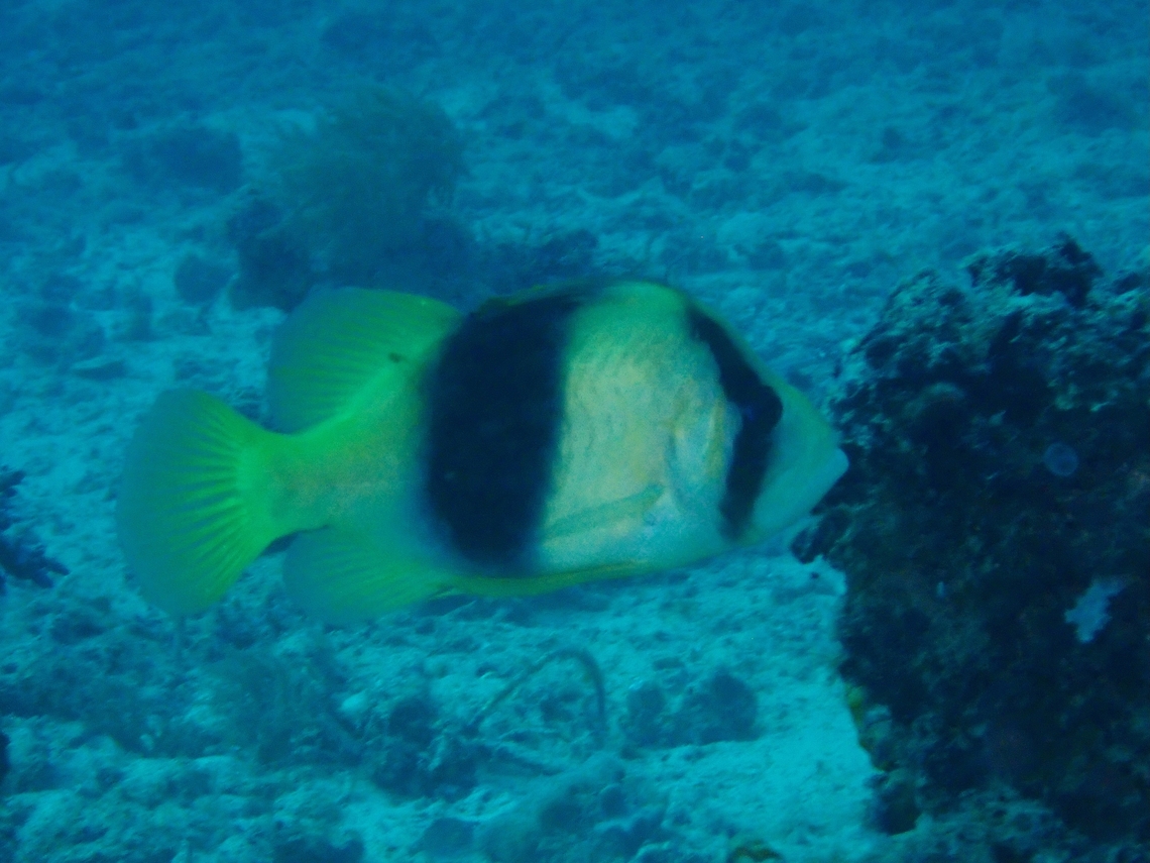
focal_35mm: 100
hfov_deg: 19.6
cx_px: 575
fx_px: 3322
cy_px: 432
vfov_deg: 14.8
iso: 320
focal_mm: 18
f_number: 6.3
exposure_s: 1/200
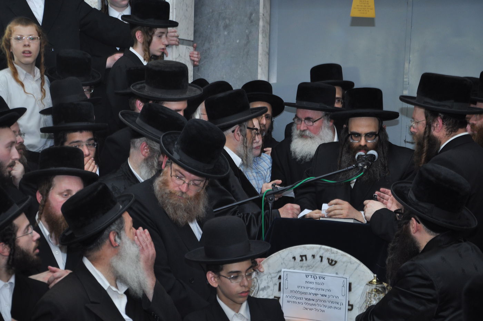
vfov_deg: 17.4
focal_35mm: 78
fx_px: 1045
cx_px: 242
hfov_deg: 26.0
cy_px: 160
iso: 400
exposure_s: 1/60
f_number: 5.6
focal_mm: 52
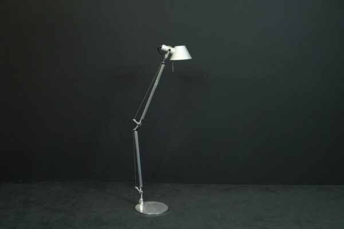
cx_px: 172
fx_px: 420
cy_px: 114
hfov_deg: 44.5
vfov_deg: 30.5
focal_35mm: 44
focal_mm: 44
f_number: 7.1
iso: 5000
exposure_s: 1/160
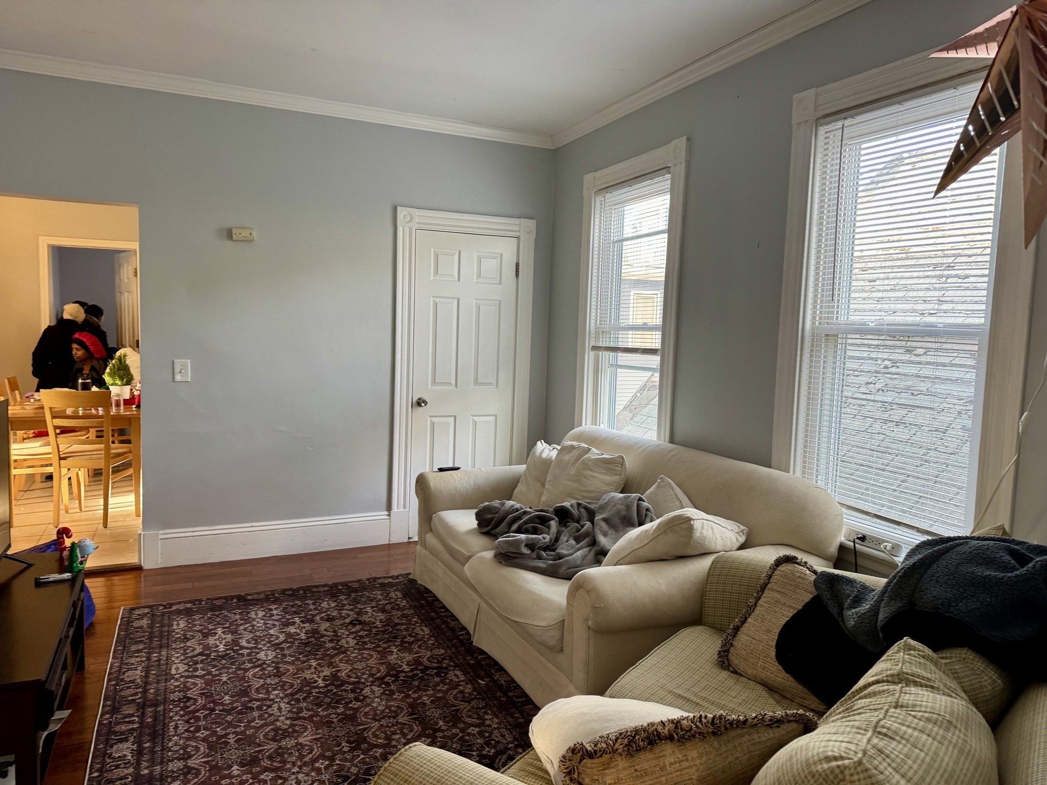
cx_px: 524
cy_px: 392
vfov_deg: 56.8
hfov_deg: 71.6
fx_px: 726
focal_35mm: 24
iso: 125
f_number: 1.78
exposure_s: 1/60
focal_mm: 6.76
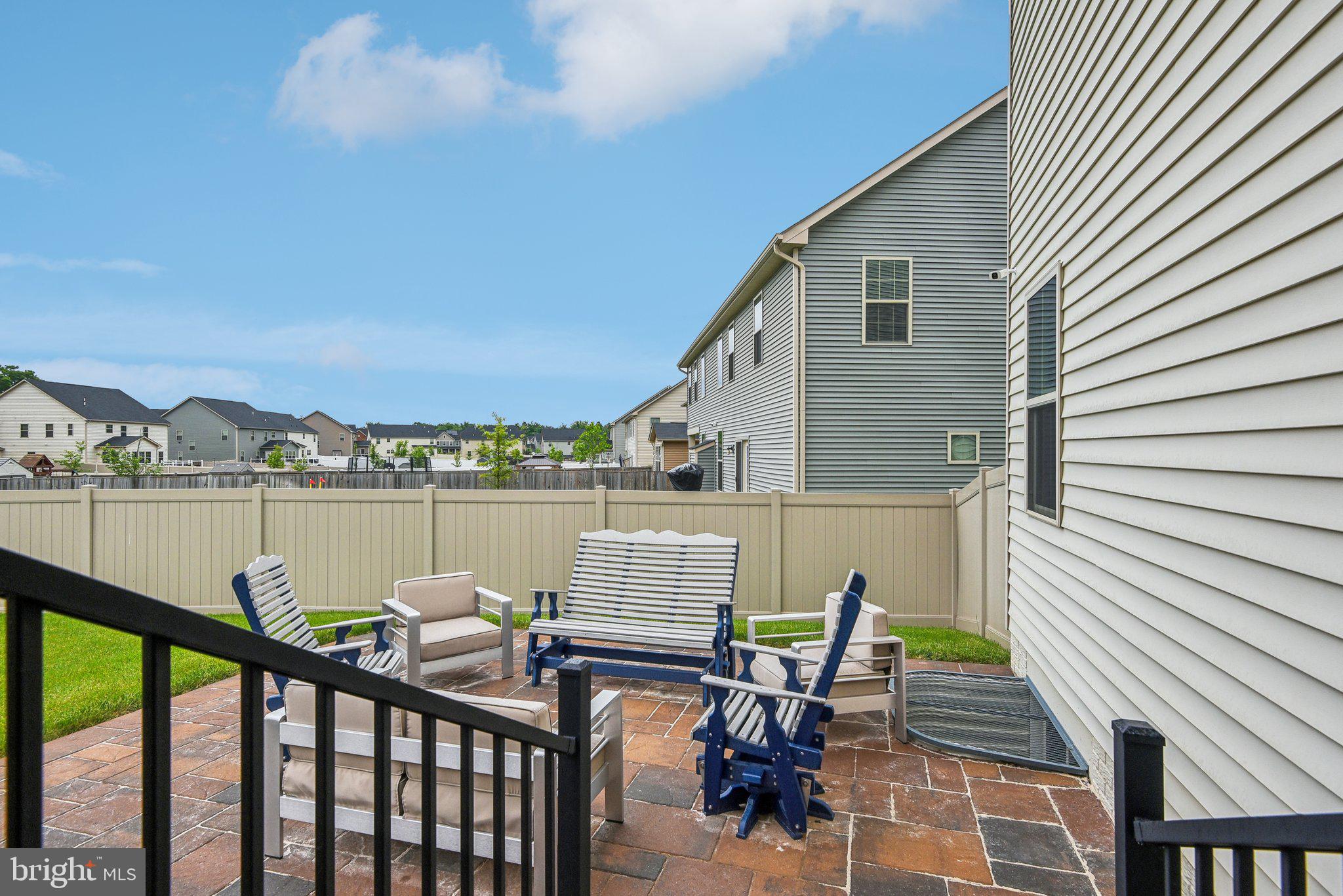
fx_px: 597
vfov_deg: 73.8
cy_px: 448
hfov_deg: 96.7
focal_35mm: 16
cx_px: 672
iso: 400
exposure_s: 1/640
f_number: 8
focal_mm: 16
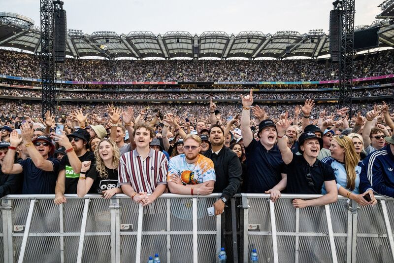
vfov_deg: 55.1
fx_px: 252
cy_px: 132
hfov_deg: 76.1
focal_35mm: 23
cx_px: 197
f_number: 6.3
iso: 2500
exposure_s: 1/400
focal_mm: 23
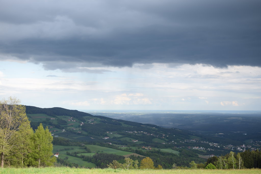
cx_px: 130
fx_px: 381
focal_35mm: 52
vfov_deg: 25.8
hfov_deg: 37.8
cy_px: 87
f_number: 3.2
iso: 100
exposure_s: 1/640
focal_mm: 35
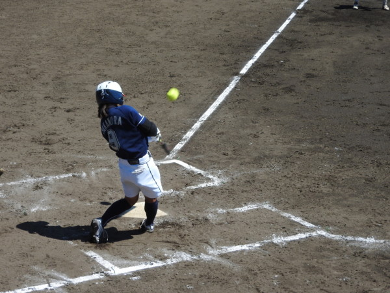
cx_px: 195
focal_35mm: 105
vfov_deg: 14.1
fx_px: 1183
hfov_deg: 18.7
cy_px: 146
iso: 100
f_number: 4.8
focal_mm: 18.8
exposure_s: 1/640
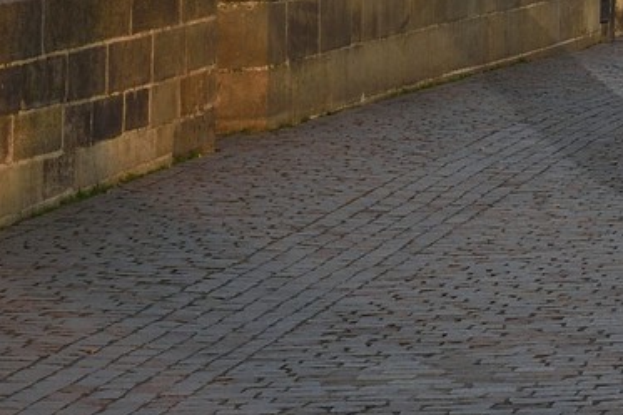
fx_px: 4080
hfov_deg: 8.5
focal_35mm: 236
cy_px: -397
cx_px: 987
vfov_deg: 5.7
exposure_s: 1/160
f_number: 13
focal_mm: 55
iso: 400
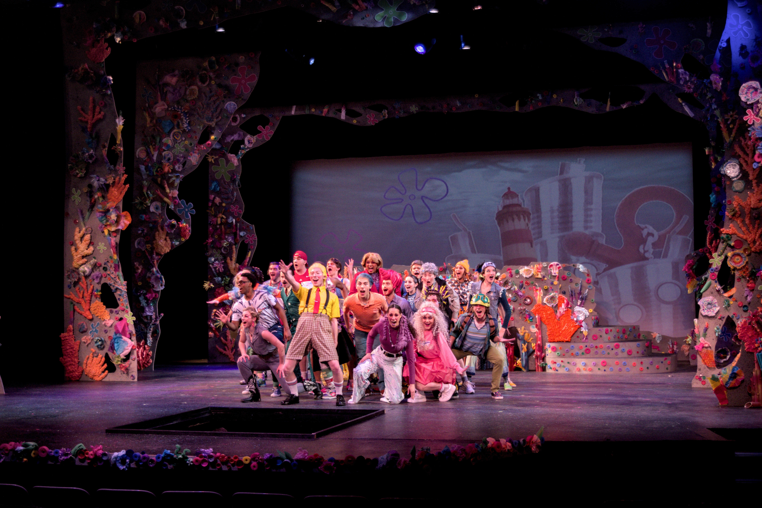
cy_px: 254
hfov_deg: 37.8
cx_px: 381
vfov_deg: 25.8
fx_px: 1112
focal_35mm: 52
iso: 3200
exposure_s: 1/160
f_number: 4.5
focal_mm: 35
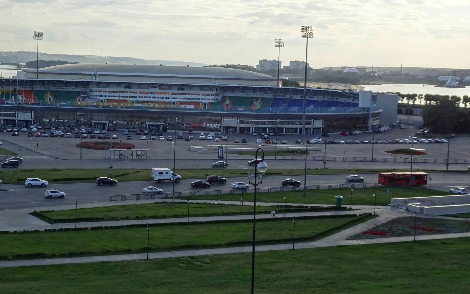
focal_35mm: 61
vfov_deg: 21.3
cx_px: 214
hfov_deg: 33.5
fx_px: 781
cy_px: 127
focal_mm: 8.18
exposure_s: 1/250
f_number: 4.5
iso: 80
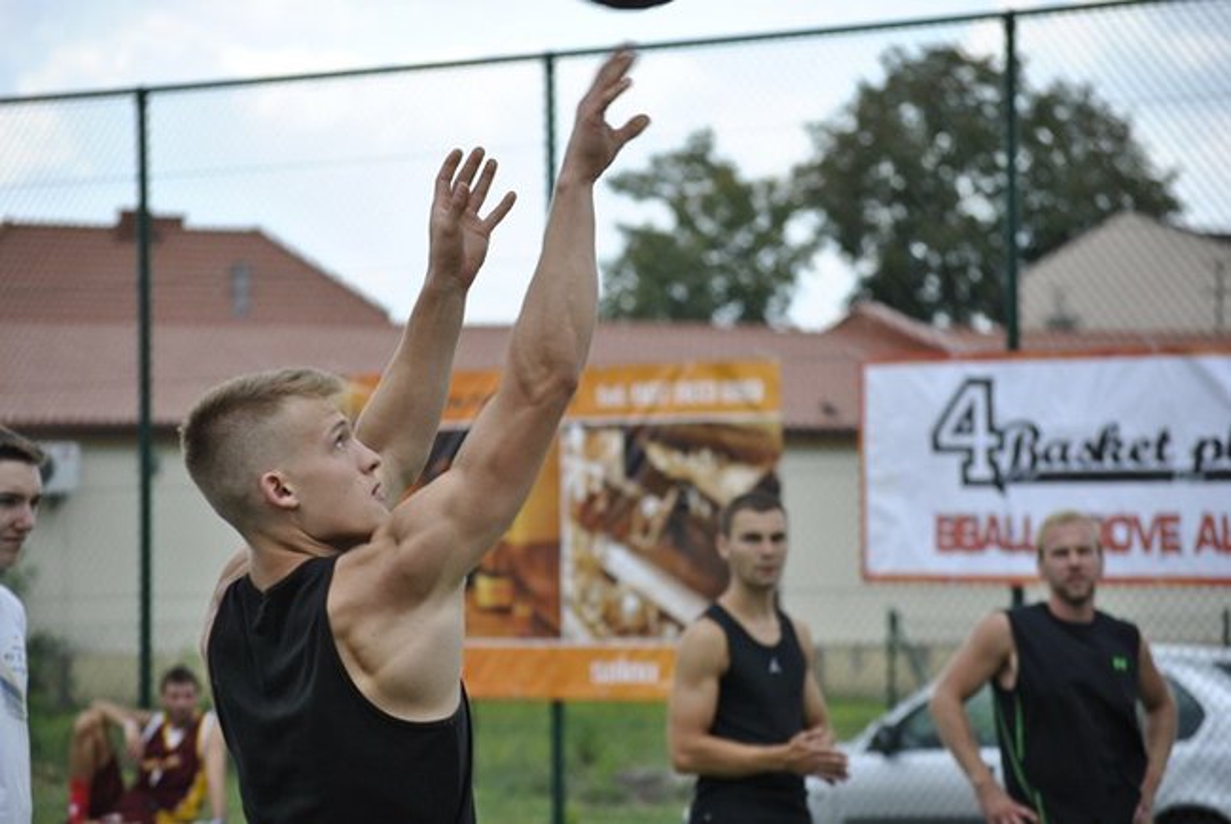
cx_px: 616
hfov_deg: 13.7
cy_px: 412
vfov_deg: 9.2
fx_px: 5135
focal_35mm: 150
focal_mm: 100
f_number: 4.5
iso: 200
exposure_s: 1/500
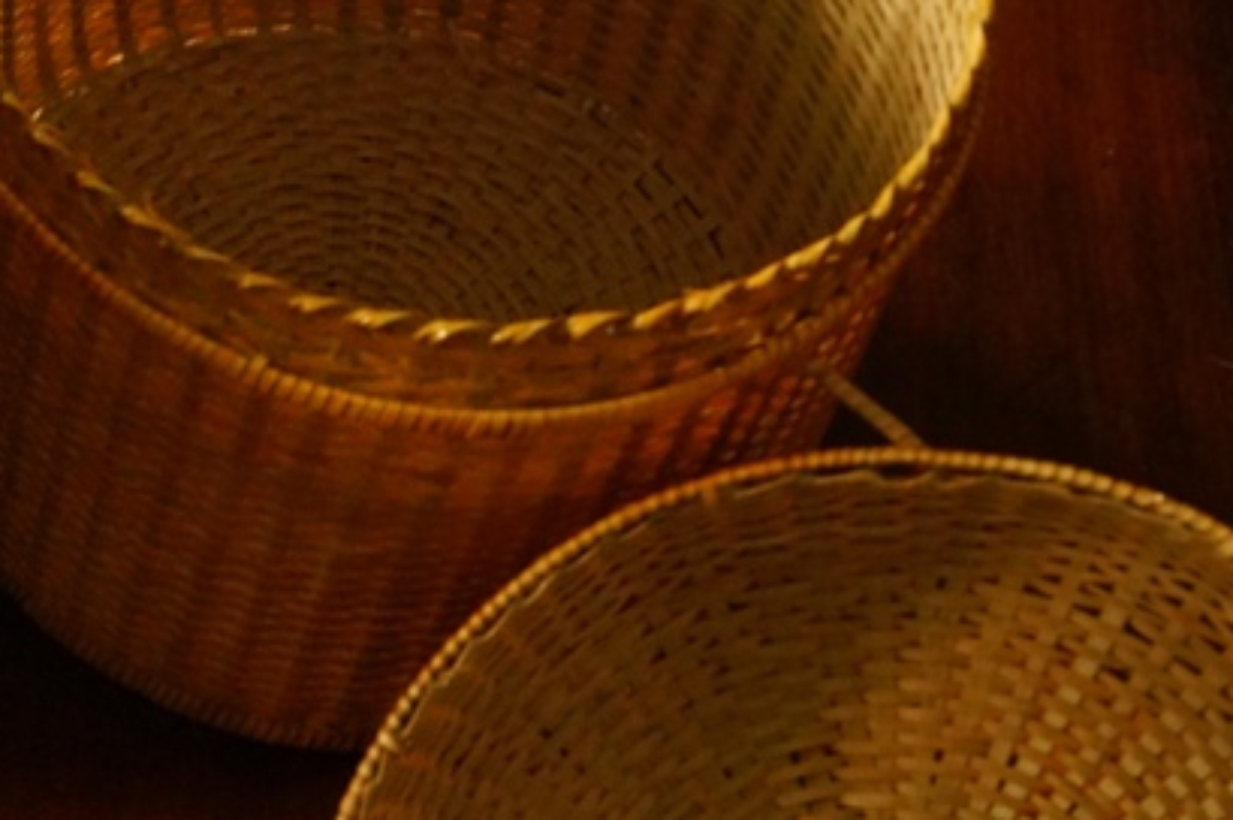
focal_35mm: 100
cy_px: 476
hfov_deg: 18.8
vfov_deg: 13.7
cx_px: -401
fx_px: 3422
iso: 800
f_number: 7.1
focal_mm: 20
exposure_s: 1/15
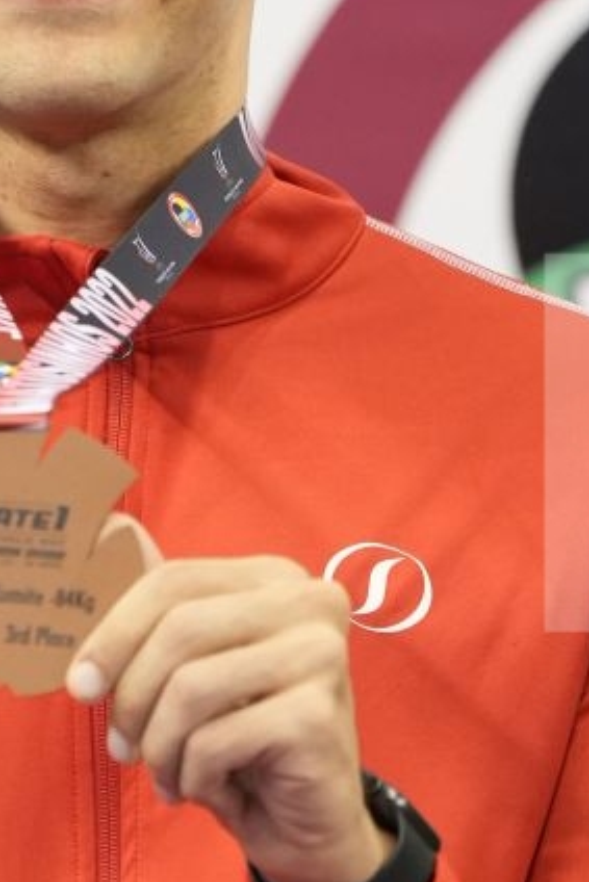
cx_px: 33
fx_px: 16845
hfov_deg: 2.0
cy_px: 443
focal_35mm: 687
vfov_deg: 3.0
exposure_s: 1/250
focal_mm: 162
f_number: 2.8
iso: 1250
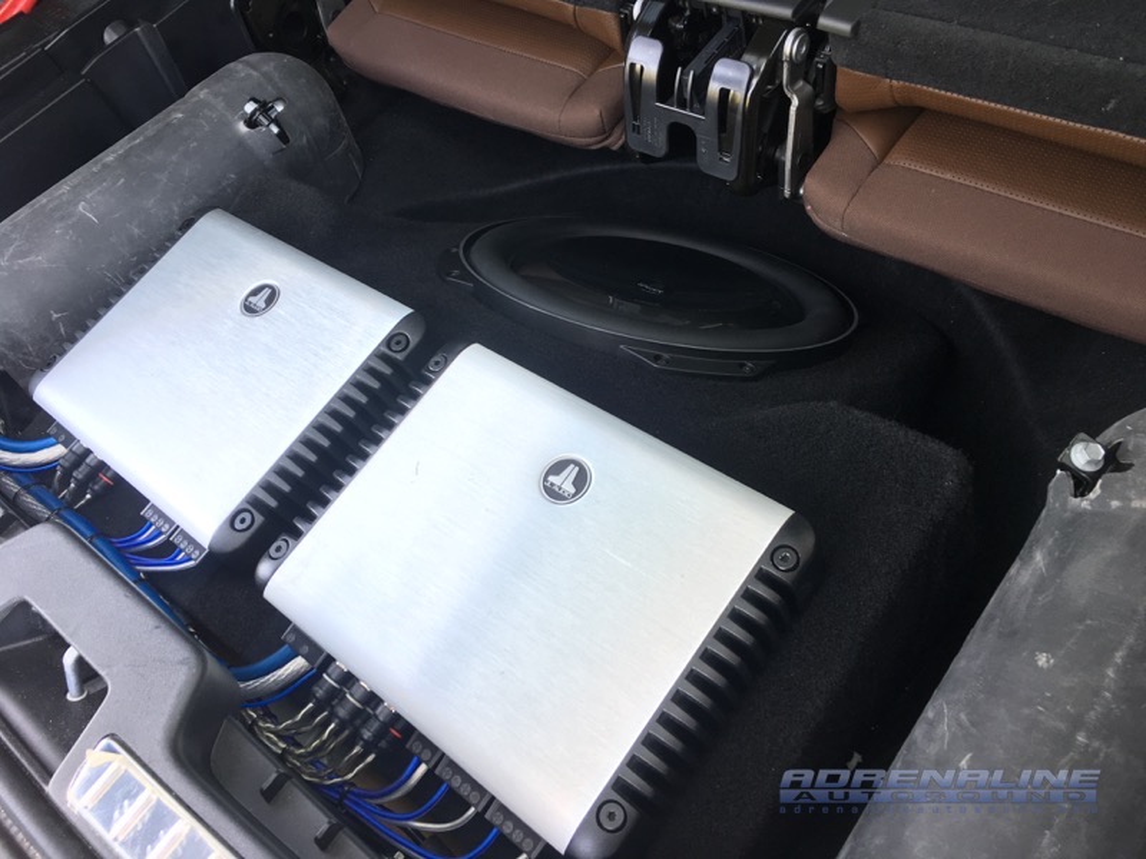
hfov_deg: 61.7
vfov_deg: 48.2
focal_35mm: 29
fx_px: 960
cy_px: 430
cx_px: 573
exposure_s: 1/30
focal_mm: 4.15
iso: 32
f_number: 2.2
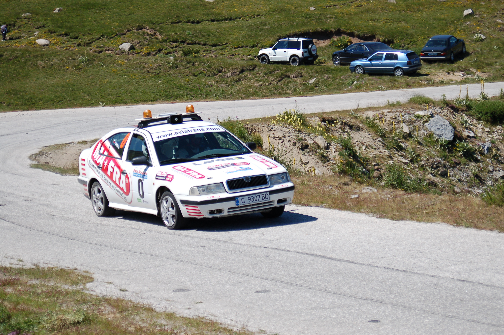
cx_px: 252
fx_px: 1678
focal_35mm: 120
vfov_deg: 11.4
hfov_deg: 17.1
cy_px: 168
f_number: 5.6
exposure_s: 1/1000
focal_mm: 80
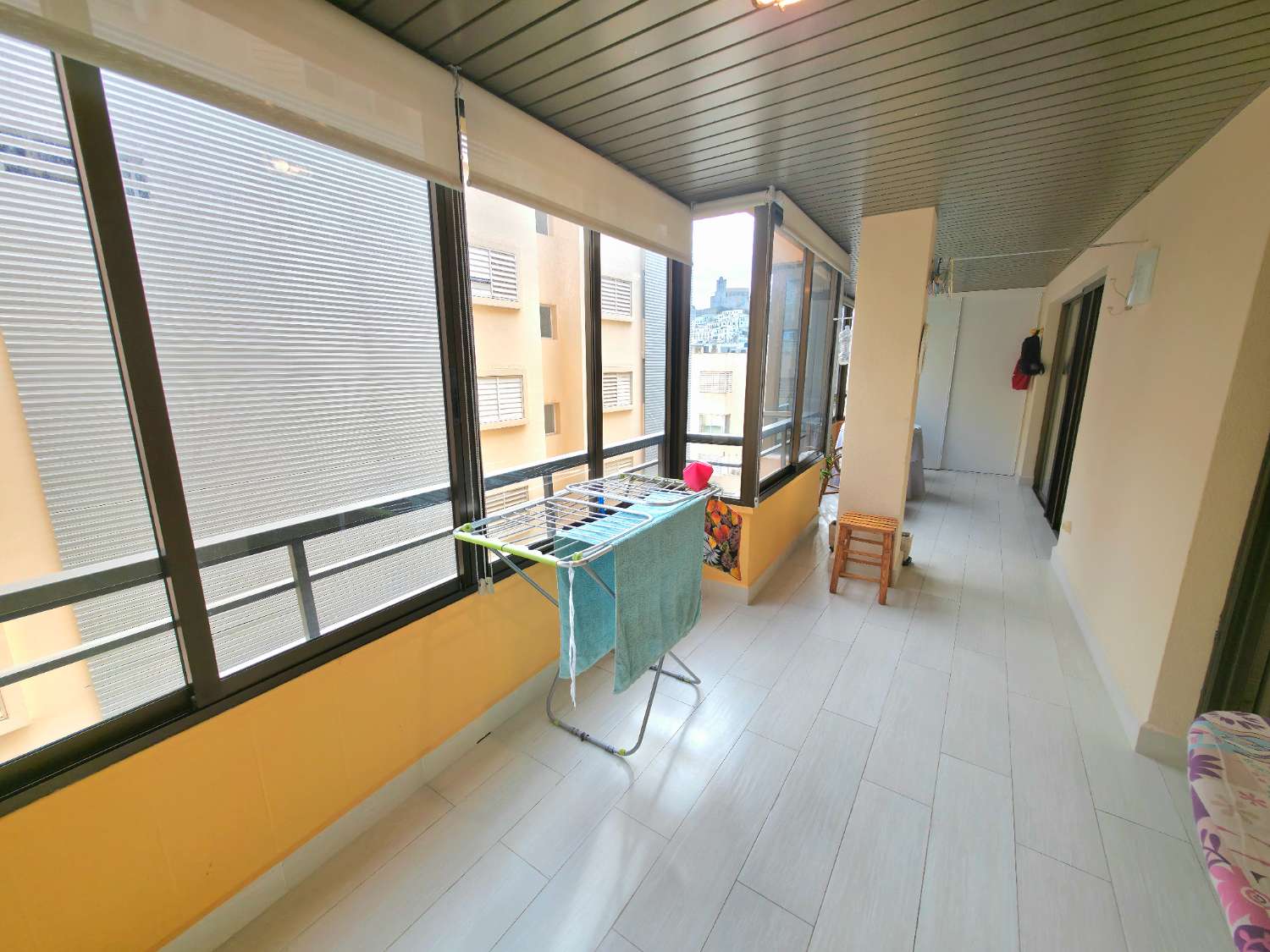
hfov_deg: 106.2
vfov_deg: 89.9
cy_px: 476
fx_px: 477
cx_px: 635
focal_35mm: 13
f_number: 1.9
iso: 20
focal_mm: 2.2
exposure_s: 1/50.3
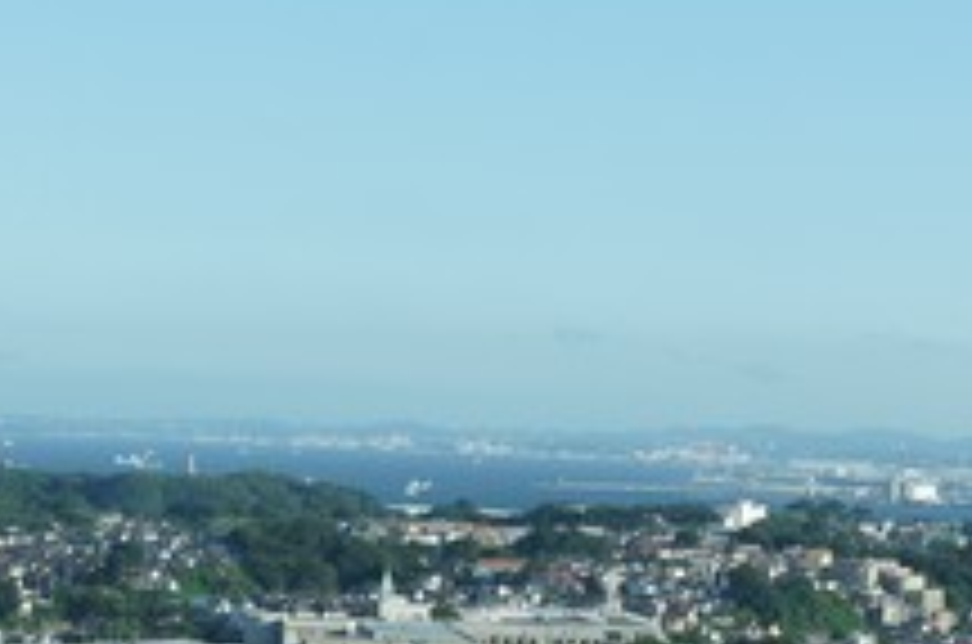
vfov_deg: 8.9
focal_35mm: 153
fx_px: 4120
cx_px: 662
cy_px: 356
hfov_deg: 13.4
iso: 200
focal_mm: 55
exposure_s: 1/250
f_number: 8
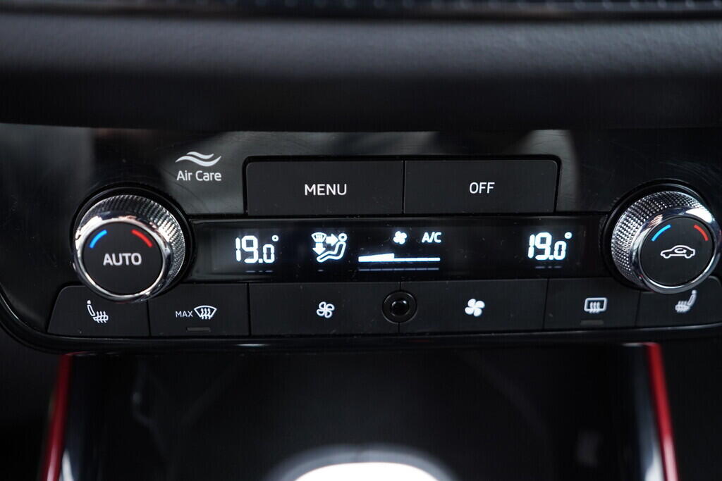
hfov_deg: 53.1
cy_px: 240
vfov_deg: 36.9
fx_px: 722
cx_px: 361
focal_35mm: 36
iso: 640
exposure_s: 1/40
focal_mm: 24
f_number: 2.8
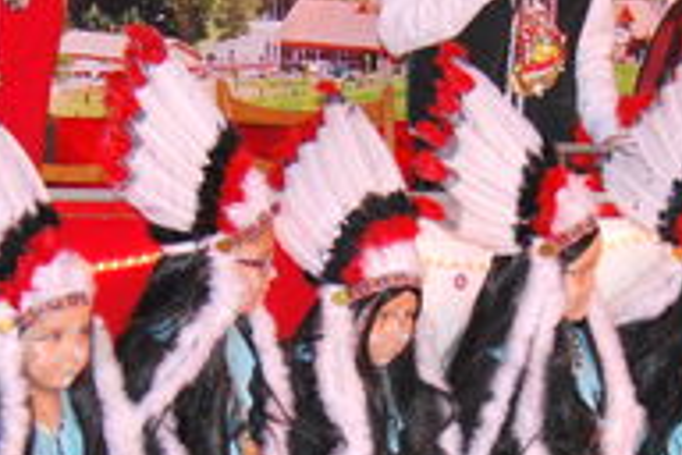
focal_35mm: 280
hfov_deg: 7.4
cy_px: 412
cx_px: 444
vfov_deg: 4.9
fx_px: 5304
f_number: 5.6
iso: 1600
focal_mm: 56
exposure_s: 1/60
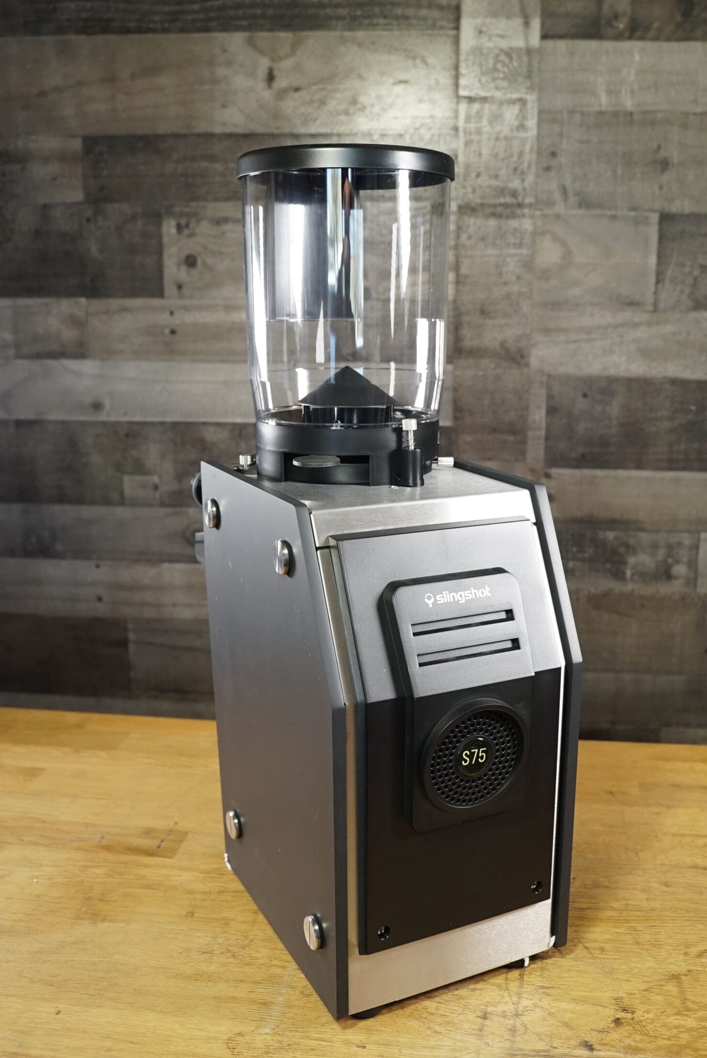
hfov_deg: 37.8
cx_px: 410
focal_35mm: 35
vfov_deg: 54.4
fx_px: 1029
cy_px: 516
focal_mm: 30
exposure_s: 1/125
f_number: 5.6
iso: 1600
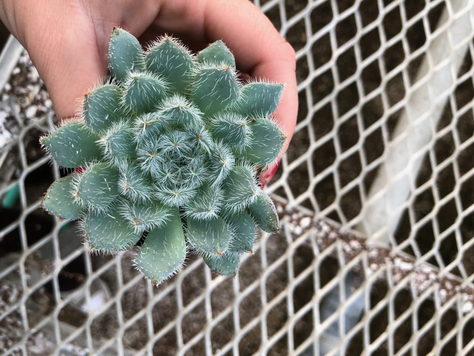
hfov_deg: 61.7
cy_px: 178
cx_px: 237
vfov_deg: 48.2
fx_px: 397
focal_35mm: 29
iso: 32
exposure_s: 1/122
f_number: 1.8
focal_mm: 3.99
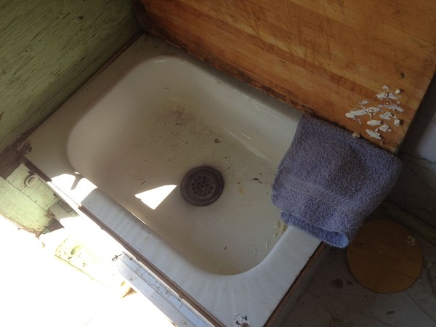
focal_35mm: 35
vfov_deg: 40.7
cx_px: 218
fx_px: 441
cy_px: 164
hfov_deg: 52.6
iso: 50
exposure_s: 1/152
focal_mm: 4.28
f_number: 2.4
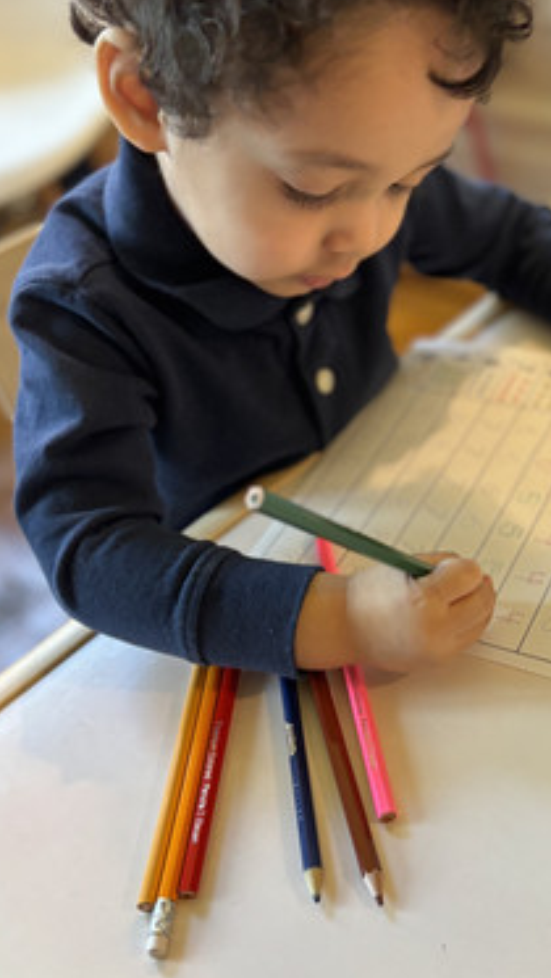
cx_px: 460
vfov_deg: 52.7
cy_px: 446
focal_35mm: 38
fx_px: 986
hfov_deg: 30.3
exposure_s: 1/60
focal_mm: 5.96
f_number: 1.6
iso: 250
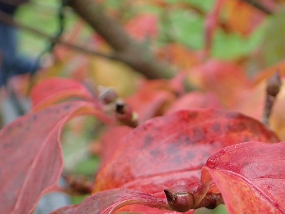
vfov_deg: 20.4
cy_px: 182
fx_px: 585
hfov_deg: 26.5
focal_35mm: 71
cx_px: 255
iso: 100
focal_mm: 5.5
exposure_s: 1/160
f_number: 2.3
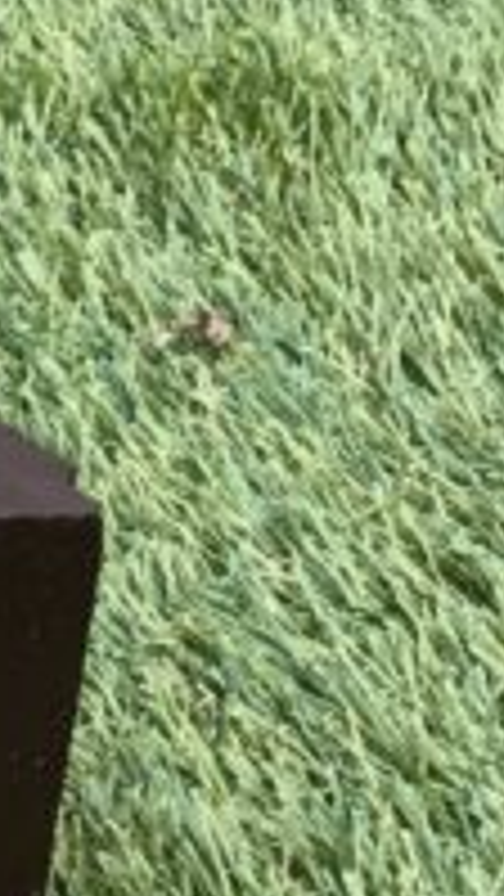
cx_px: -783
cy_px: 1144
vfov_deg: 12.0
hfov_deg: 6.6
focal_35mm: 174
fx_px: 4132
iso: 25
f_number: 2.4
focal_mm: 3.3
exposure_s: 1/116
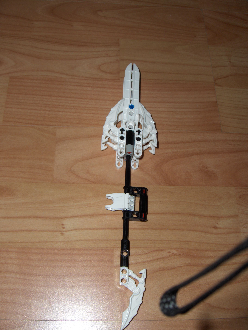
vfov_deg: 47.8
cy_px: 165
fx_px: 372
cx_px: 124
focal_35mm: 39
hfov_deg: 36.9
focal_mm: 8
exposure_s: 1/60
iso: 100
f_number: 4.8
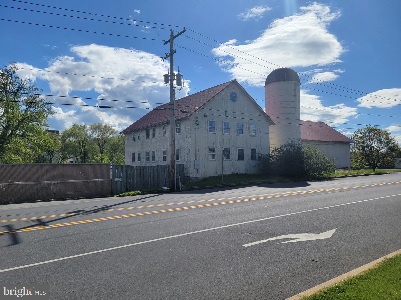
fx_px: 301
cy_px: 150
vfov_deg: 53.1
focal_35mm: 26
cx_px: 200
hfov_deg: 67.3
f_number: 1.8
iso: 40
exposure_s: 1/5625
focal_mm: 5.4
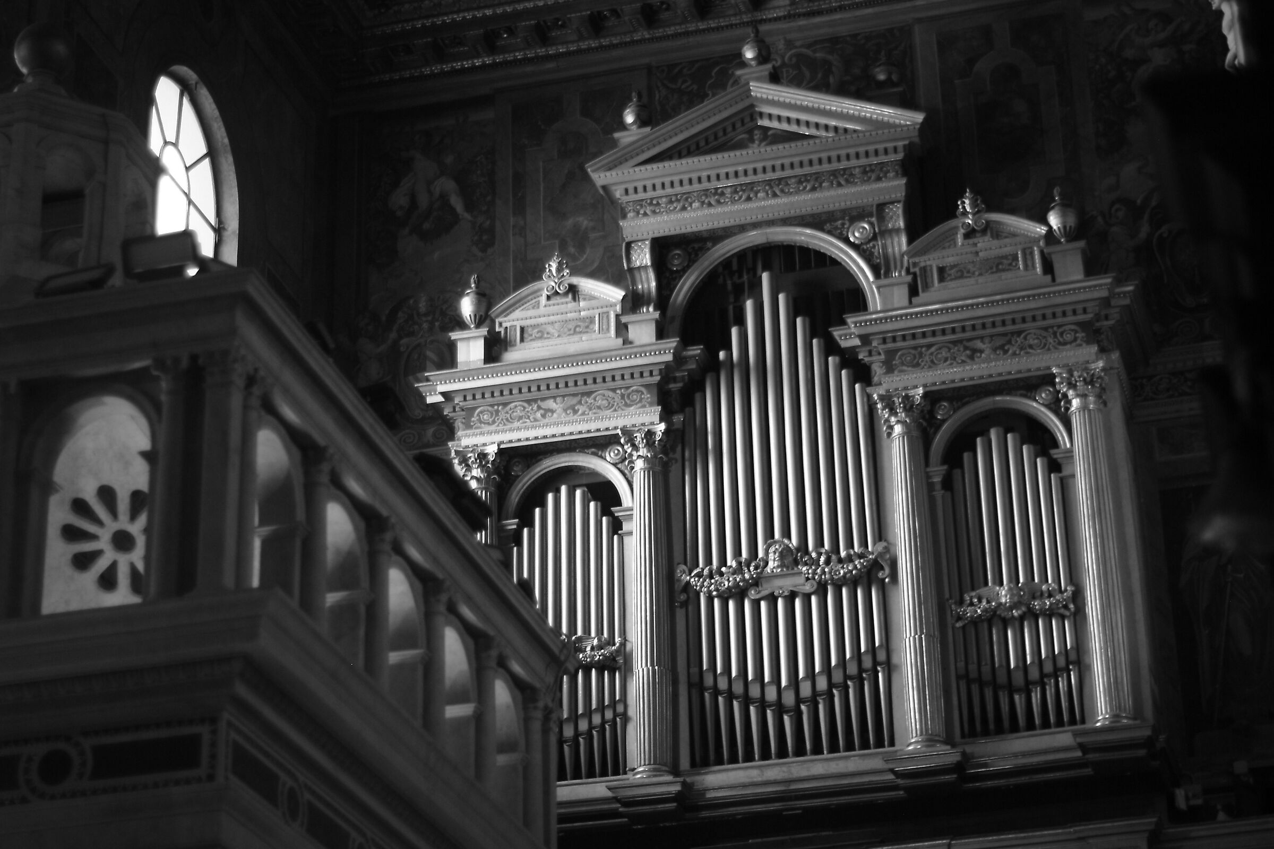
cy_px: 424
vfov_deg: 18.2
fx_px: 2654
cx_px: 637
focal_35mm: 75
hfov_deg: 27.0
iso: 400
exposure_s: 1/20
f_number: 1.8
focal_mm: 50
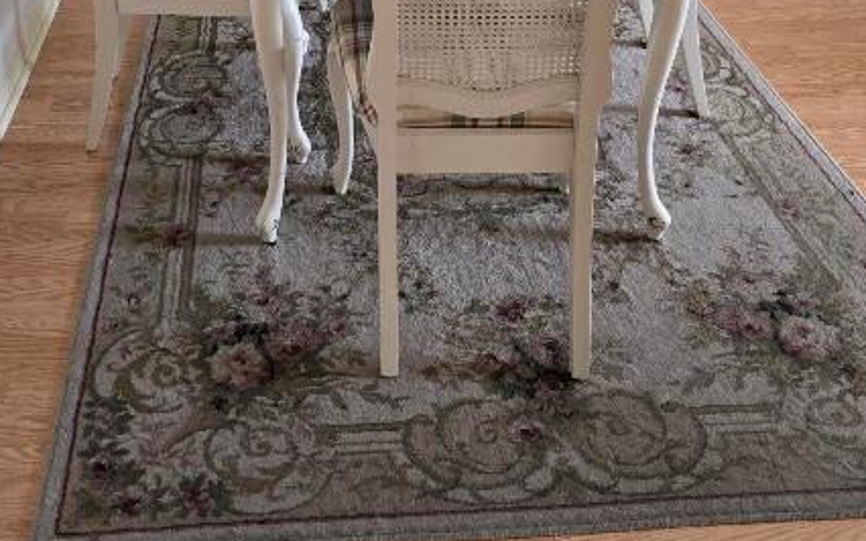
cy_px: -124
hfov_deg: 44.8
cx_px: 313
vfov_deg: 25.8
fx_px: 1038
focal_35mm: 44
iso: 500
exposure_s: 1/120
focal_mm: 6.3
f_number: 1.7
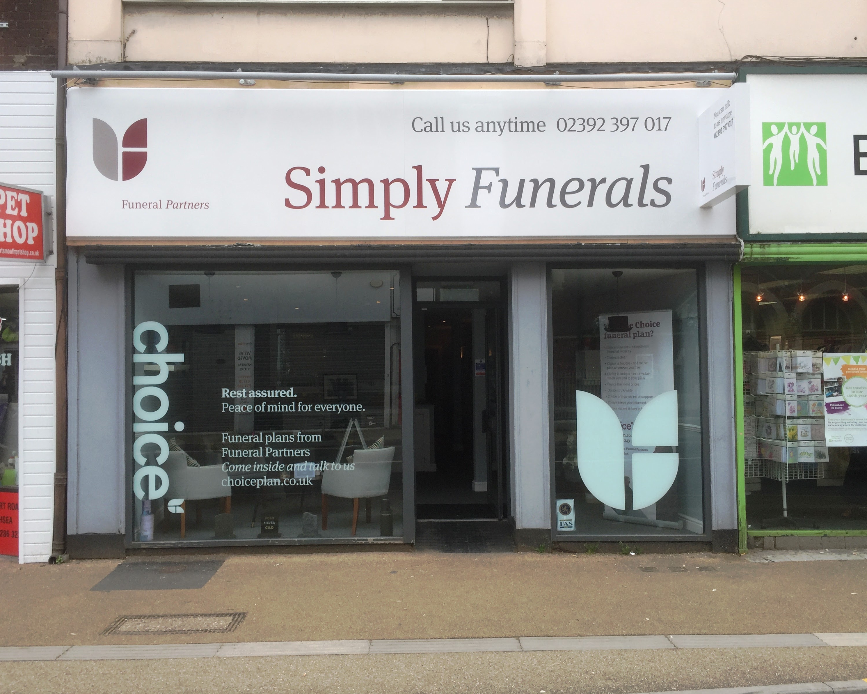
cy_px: 344
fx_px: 795
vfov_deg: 47.1
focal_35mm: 31
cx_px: 441
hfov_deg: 57.2
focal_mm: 4.15
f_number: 2.2
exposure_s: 1/608
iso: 32
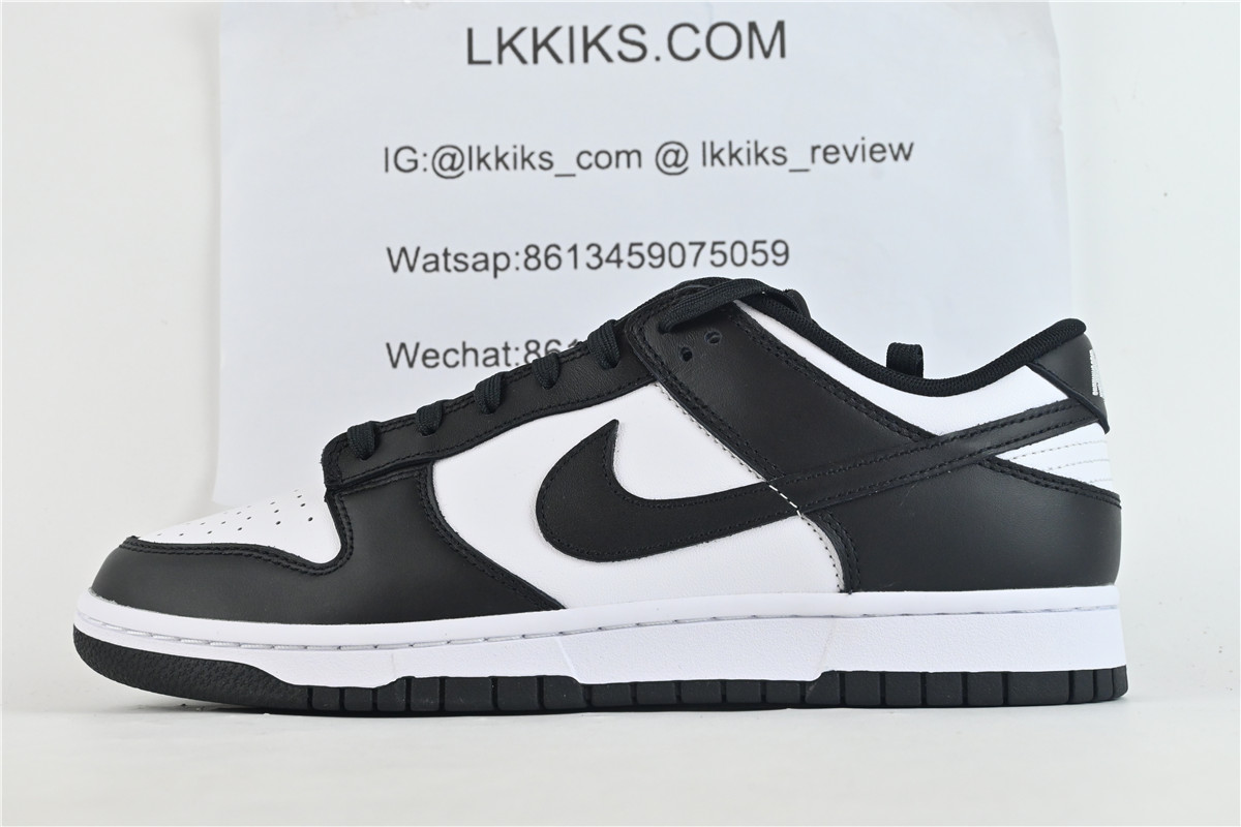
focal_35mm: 54
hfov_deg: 36.9
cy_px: 414
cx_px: 620
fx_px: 1861
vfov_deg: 25.1
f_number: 9
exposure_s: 1/125
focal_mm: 36
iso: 1250
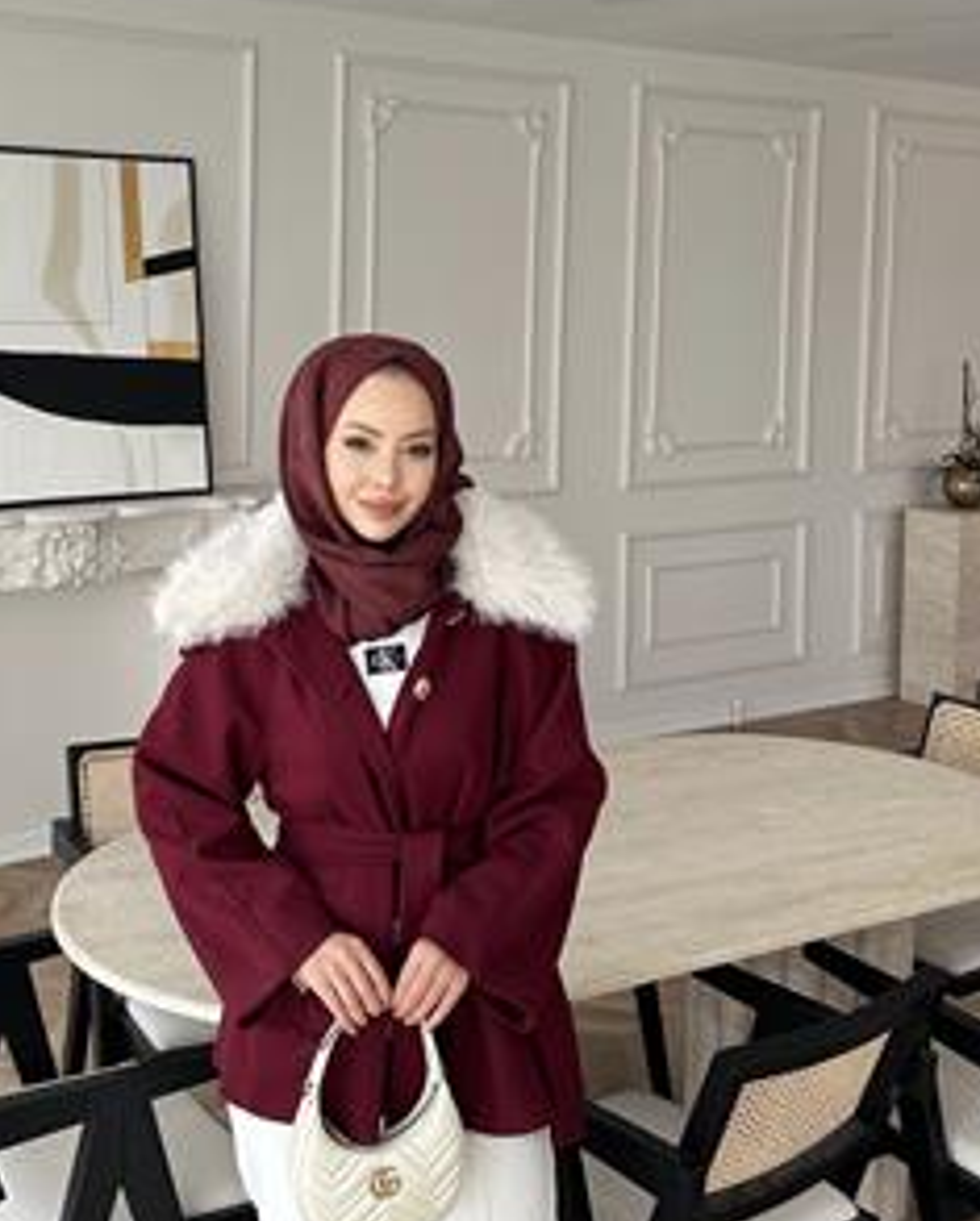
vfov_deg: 54.1
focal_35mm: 33
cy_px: 661
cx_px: 371
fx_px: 1195
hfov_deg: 44.3
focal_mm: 6.86
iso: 64
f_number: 1.78
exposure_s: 1/228
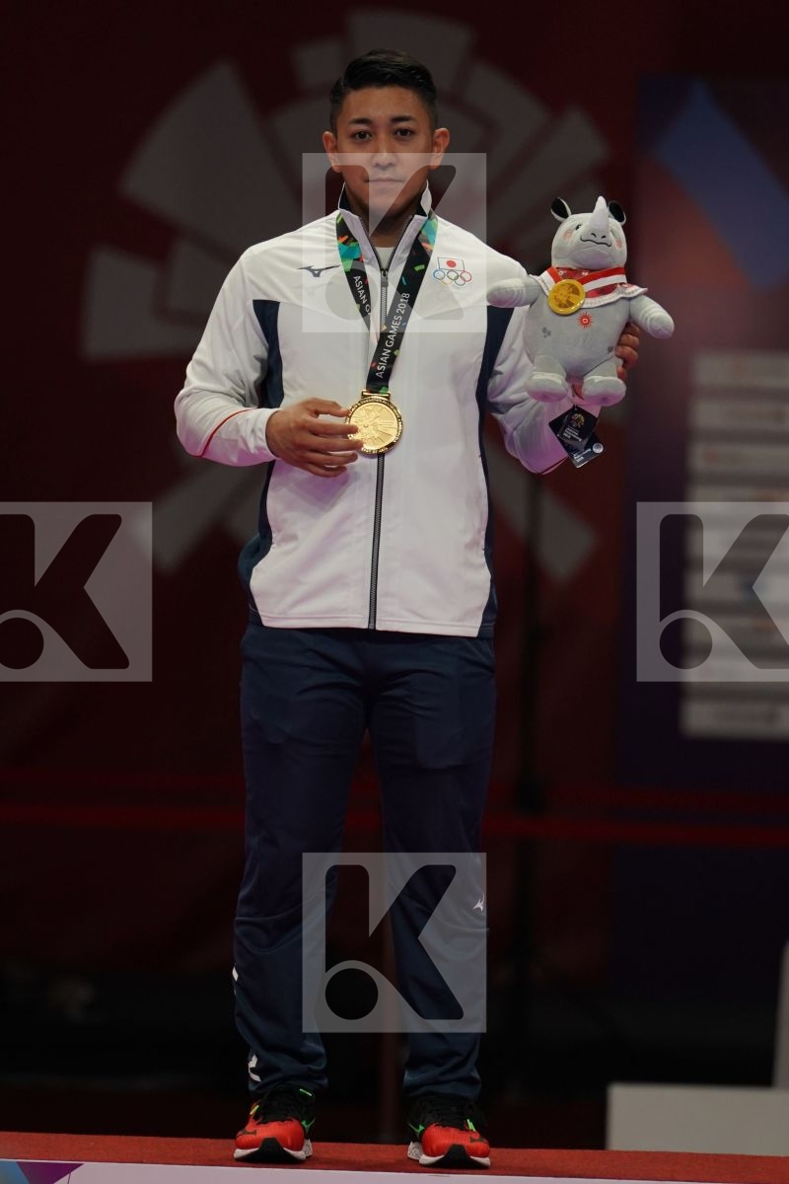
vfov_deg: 4.9
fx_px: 13806
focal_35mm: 420
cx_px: 394
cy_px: 592
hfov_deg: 3.3
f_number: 4
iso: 1250
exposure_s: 1/500
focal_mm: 280
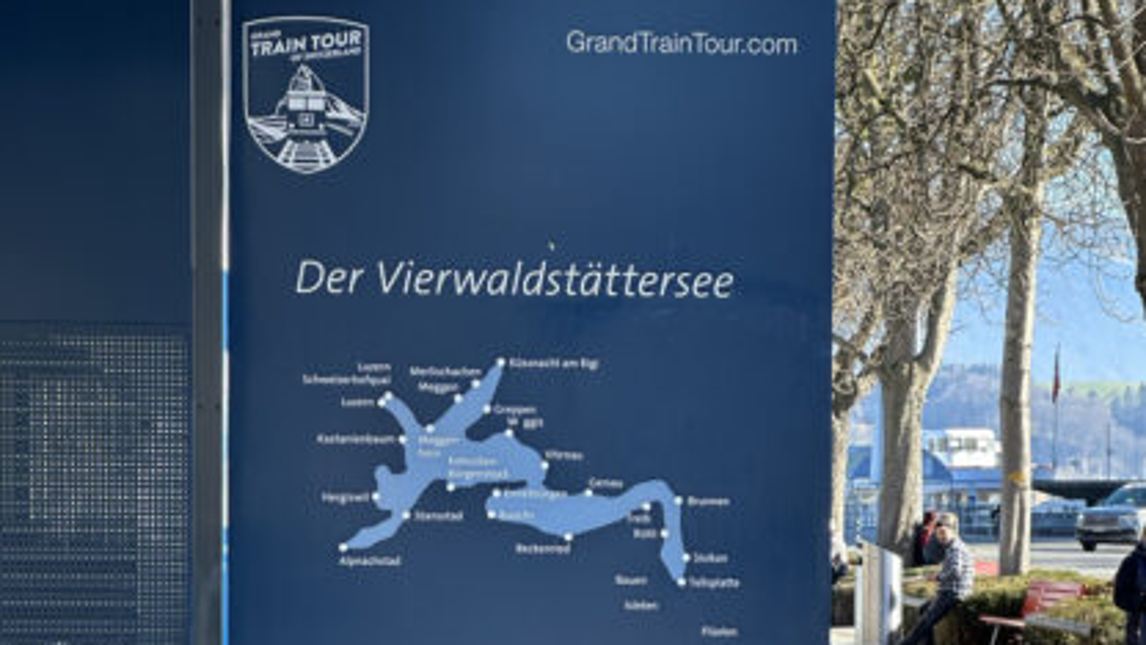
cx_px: 573
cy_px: 651
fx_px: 3434
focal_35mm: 113
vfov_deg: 10.6
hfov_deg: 18.9
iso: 32
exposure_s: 1/99
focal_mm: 9
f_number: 2.8
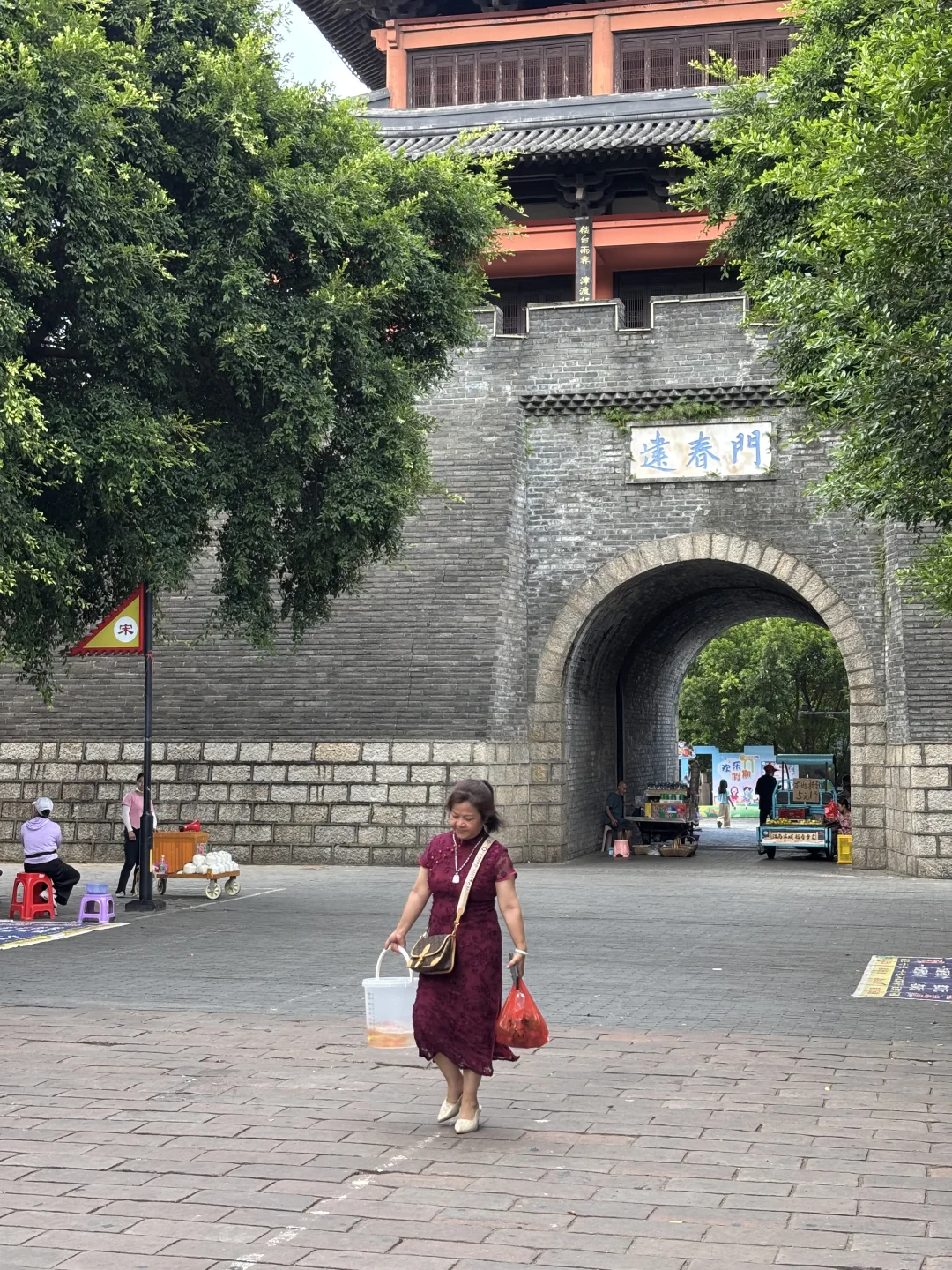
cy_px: 635
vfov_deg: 36.8
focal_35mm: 52
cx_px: 476
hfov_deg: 28.0
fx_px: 1907
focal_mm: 5.96
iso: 32
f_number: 1.6
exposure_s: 1/196
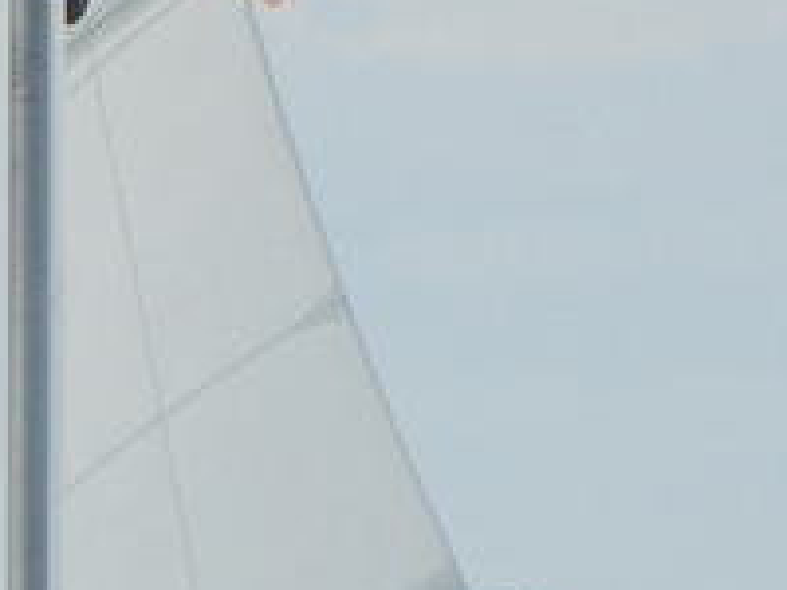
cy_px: 1491
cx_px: 201
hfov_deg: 2.2
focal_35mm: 890
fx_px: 20234
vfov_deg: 1.7
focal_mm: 31.4
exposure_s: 1/246
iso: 160
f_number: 9.2
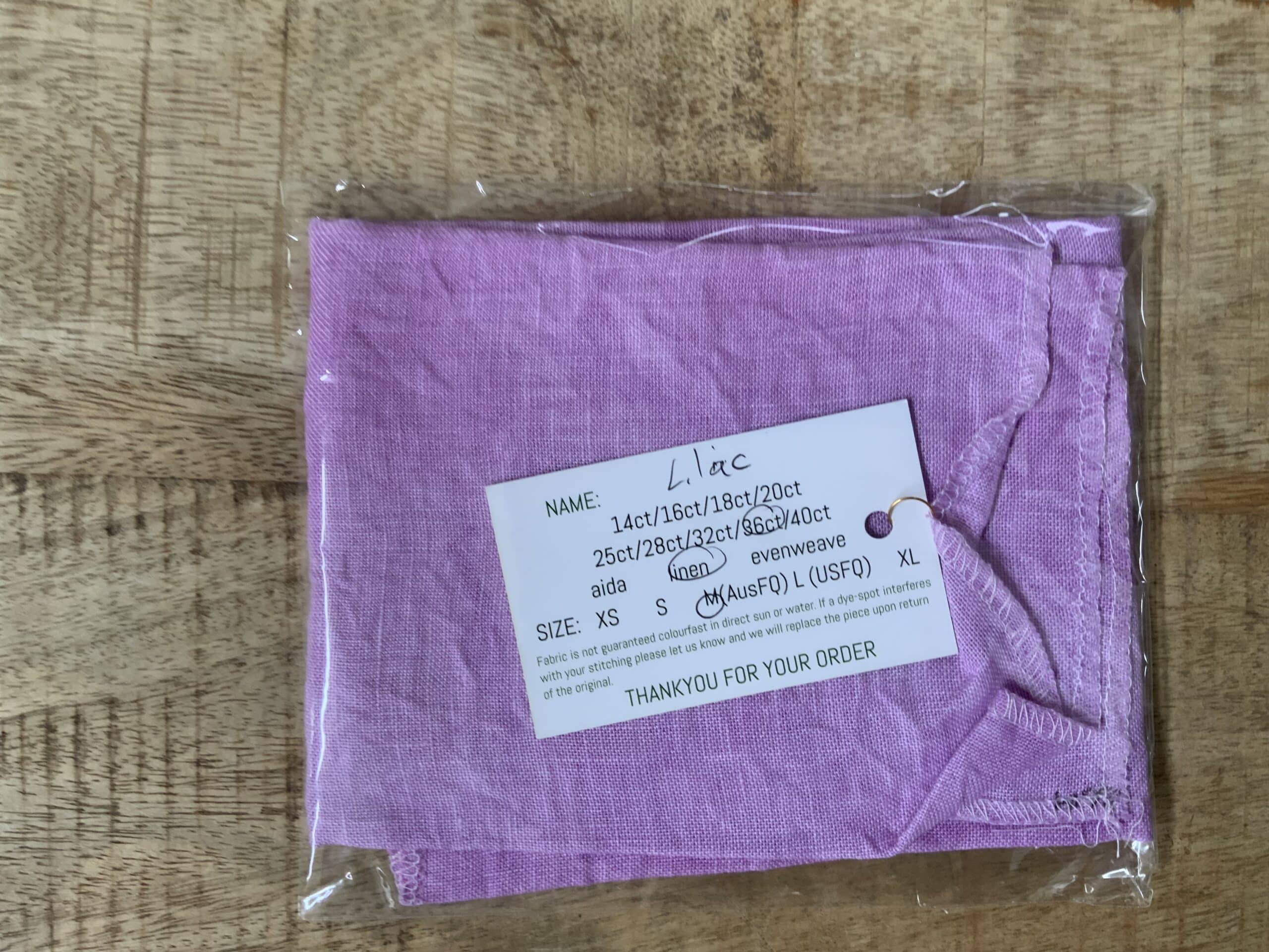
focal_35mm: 29
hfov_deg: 61.7
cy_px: 476
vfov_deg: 48.2
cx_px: 634
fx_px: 1063
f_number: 1.8
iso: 64
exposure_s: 1/53
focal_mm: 3
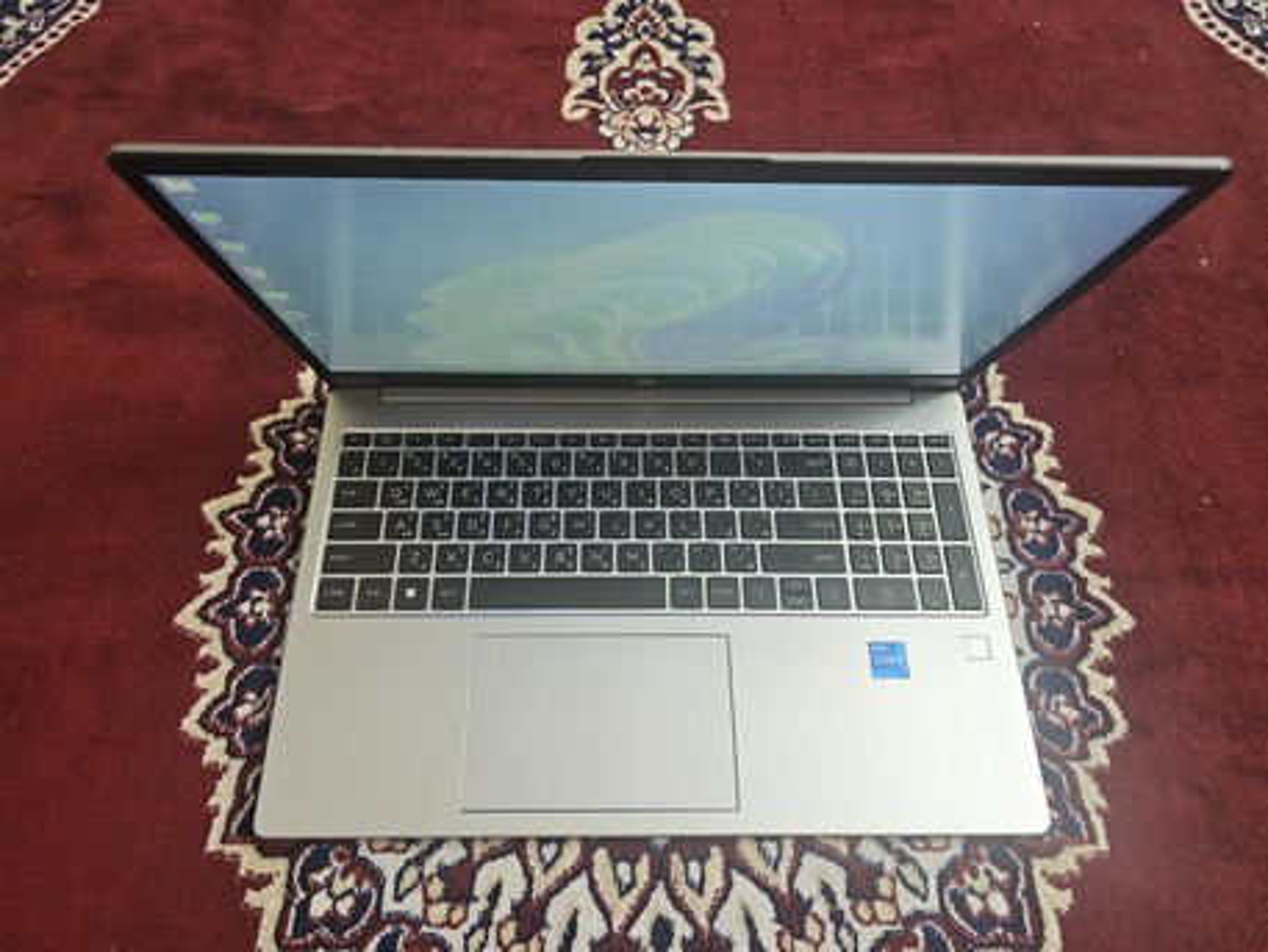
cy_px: 476
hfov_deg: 73.9
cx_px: 634
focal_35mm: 23
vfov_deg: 58.9
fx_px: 843
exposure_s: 1/120
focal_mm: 6.3
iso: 640
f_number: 1.7
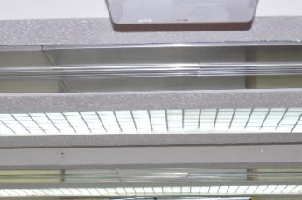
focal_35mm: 86
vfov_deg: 15.2
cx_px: 164
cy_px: 254
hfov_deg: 23.7
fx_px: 720
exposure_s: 1/60
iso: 800
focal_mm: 22
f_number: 4
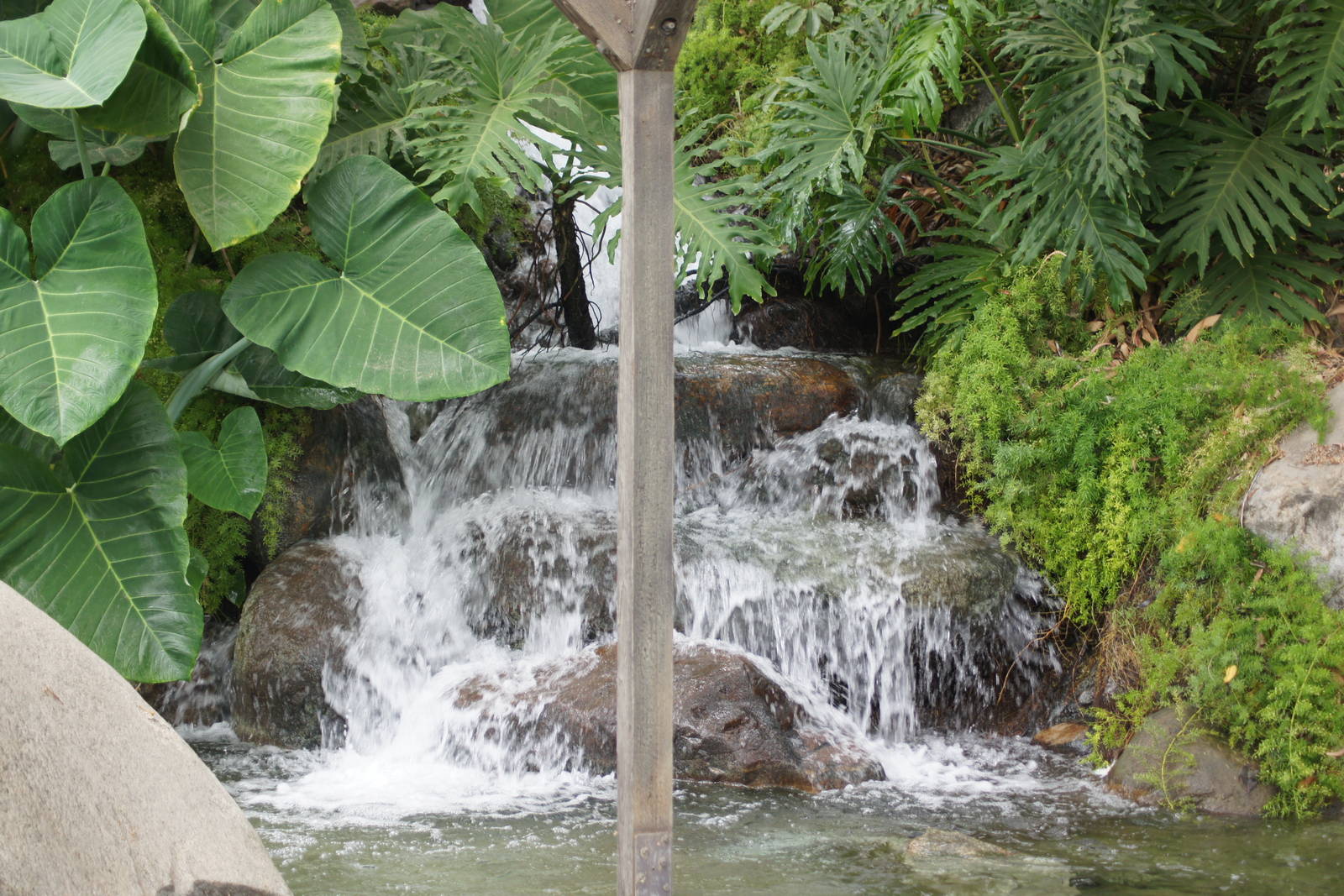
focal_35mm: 82
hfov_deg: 24.6
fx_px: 3080
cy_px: 448
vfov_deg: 16.6
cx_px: 672
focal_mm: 55
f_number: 4
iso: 250
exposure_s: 1/100
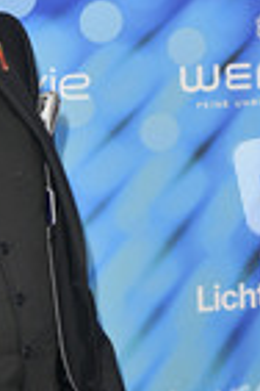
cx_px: -97
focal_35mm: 187
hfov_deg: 7.3
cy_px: 308
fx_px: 2026
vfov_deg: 11.0
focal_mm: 66
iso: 1600
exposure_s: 1/200
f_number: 5.6
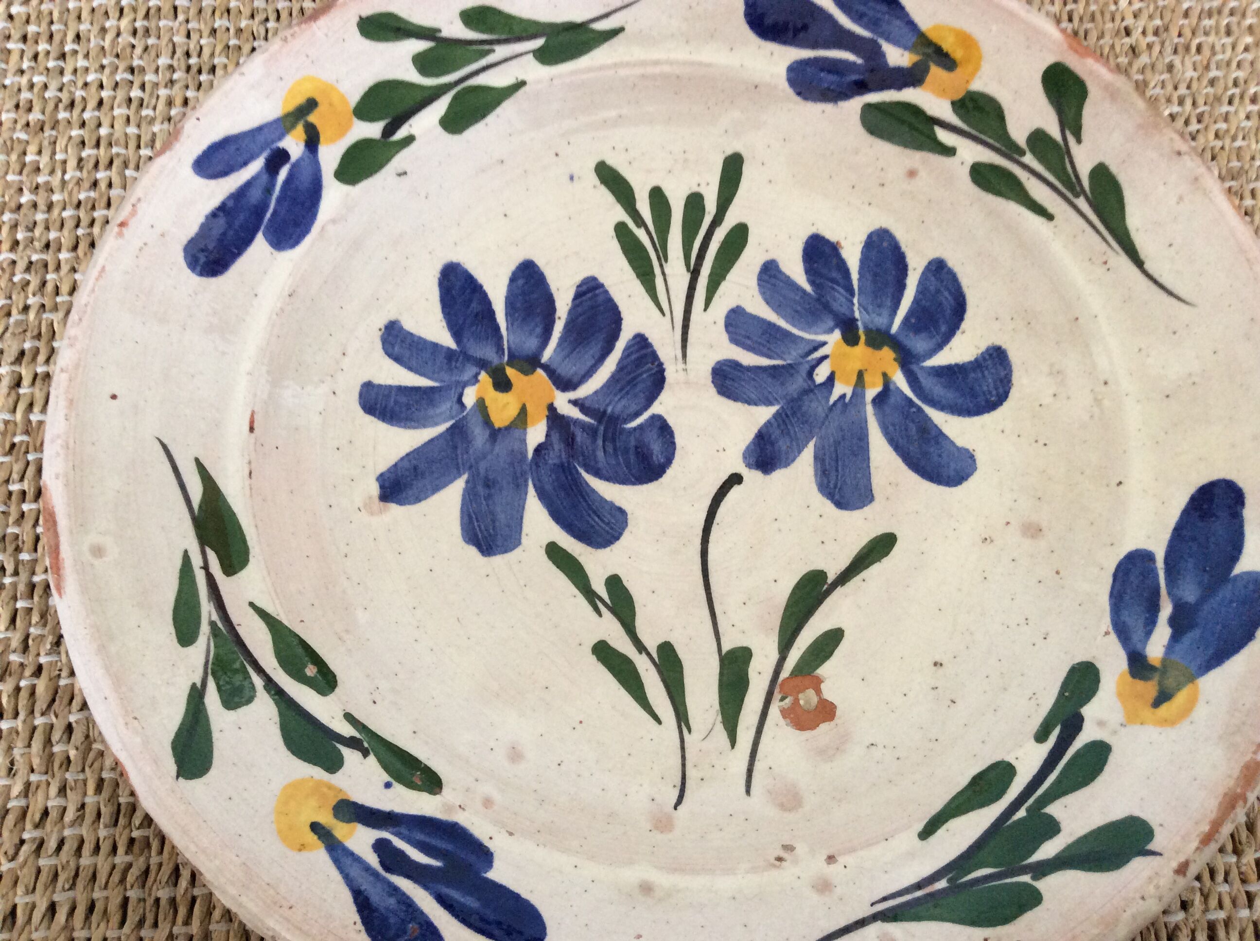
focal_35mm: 32
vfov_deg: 44.1
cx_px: 630
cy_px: 470
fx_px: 1163
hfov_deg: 56.9
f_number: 2.4
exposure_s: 1/25
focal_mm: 3.3
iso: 160
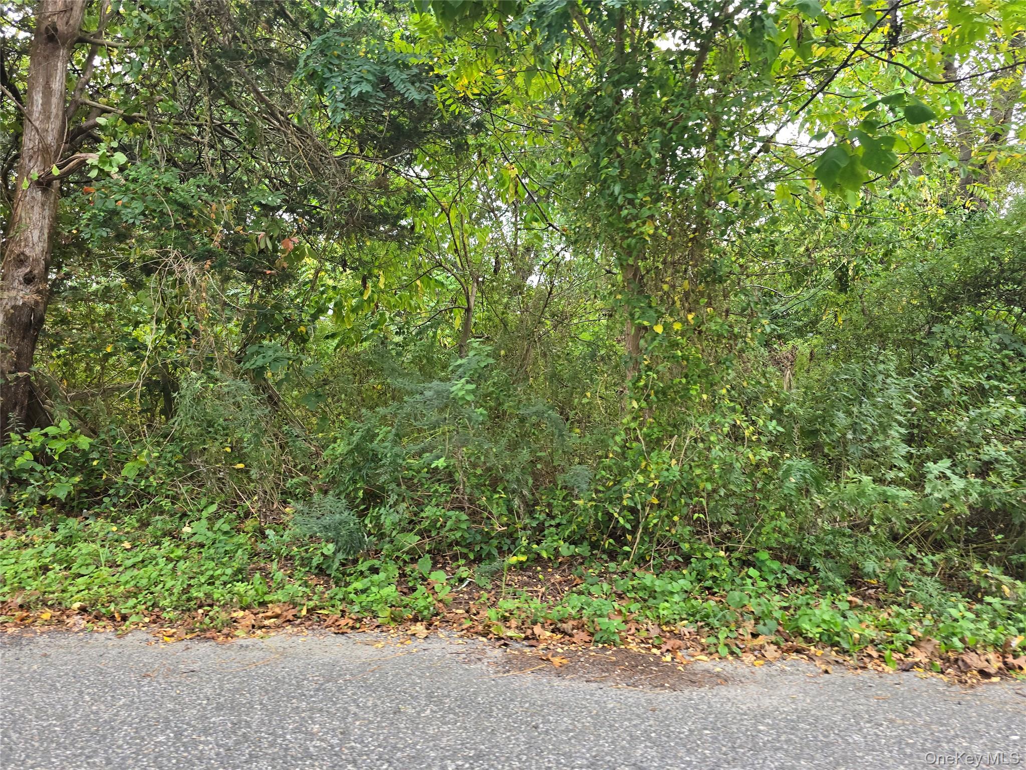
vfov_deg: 58.9
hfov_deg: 73.9
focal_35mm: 23
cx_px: 513
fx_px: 682
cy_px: 385
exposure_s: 1/180
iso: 100
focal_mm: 6.3
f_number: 1.7
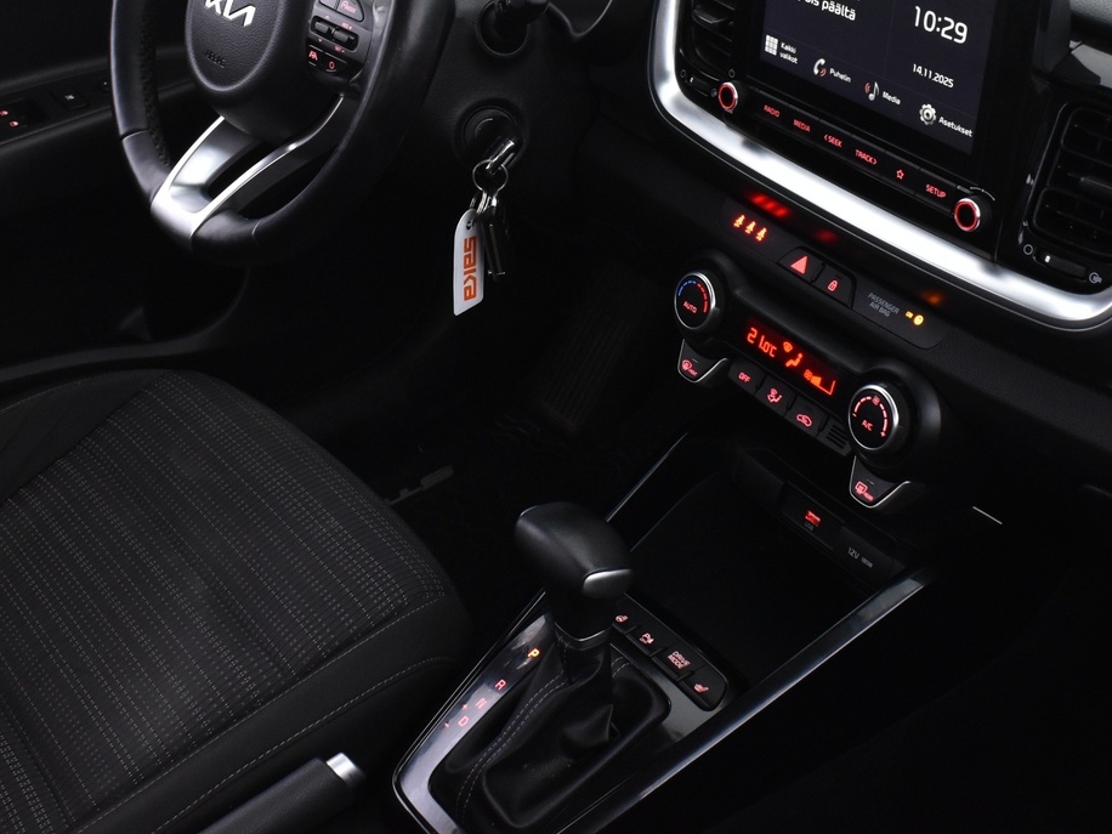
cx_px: 554
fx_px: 1638
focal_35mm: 51
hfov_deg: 37.5
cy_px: 253
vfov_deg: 28.3
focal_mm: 20
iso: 1250
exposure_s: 1/8
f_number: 5.6
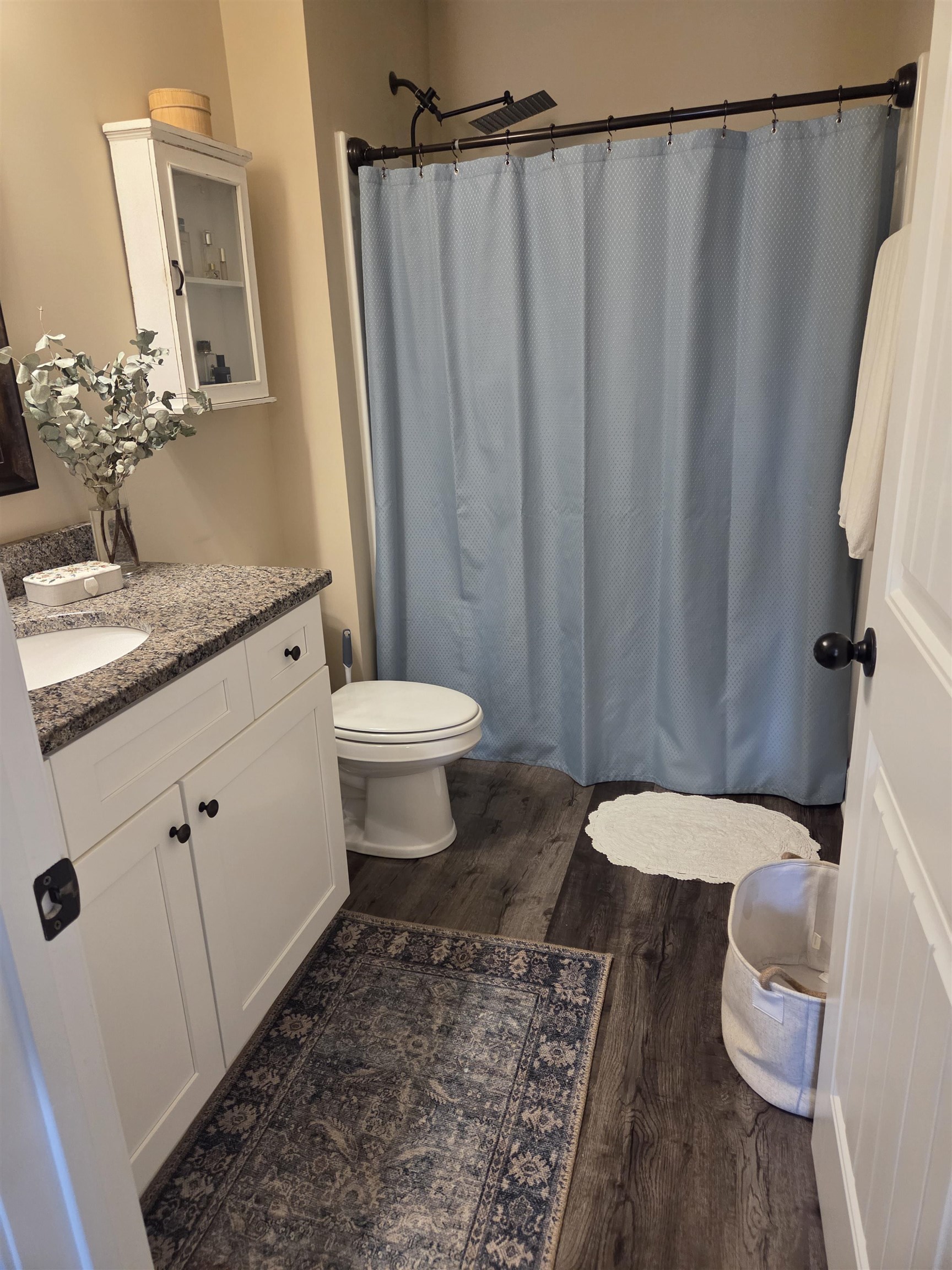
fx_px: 843
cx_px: 476
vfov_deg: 73.9
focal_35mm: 23
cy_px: 635
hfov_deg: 58.9
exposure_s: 1/120
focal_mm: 5.4
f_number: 1.8
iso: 800
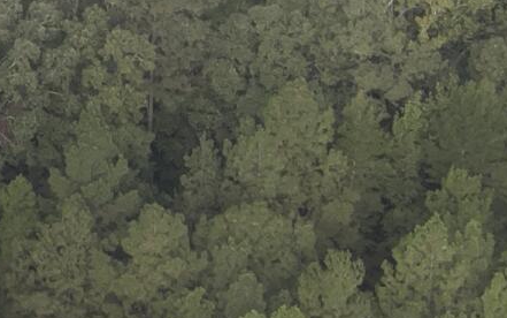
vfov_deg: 6.5
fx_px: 2391
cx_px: -237
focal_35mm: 173
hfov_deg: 11.6
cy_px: -812
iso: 100
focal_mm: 4.4
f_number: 2.8
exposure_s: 1/400
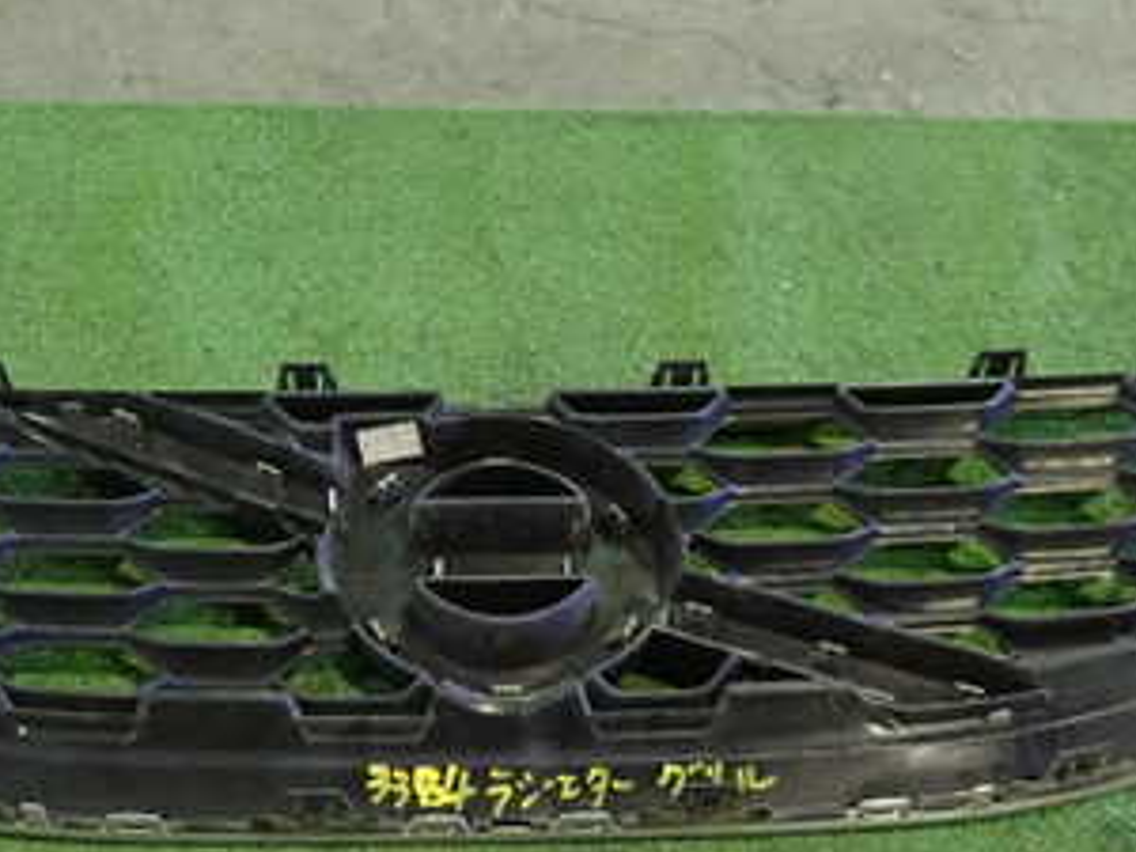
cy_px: 568
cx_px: 485
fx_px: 1641
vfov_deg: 28.9
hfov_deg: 38.1
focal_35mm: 50
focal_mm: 4.5
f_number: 2
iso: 800
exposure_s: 1/25
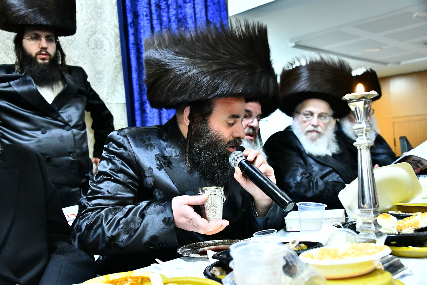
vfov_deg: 35.0
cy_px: 142
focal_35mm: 38
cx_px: 214
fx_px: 451
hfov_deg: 50.7
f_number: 5
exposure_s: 1/60
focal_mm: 38
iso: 3200
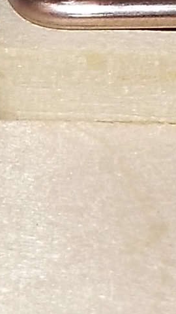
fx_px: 1991
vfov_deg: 8.9
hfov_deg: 5.1
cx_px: 12
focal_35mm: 240
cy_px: 290
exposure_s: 1/30
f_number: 3.3
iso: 80
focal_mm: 4.1
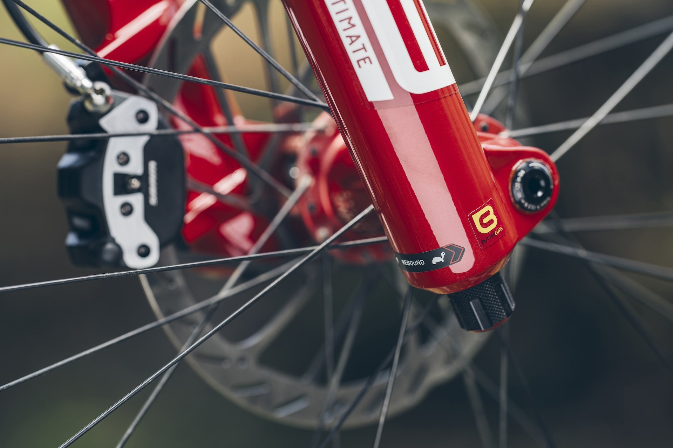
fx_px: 2524
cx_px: 336
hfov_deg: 15.2
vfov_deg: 10.2
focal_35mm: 135
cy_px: 224
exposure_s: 1/125
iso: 100
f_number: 4
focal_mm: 135
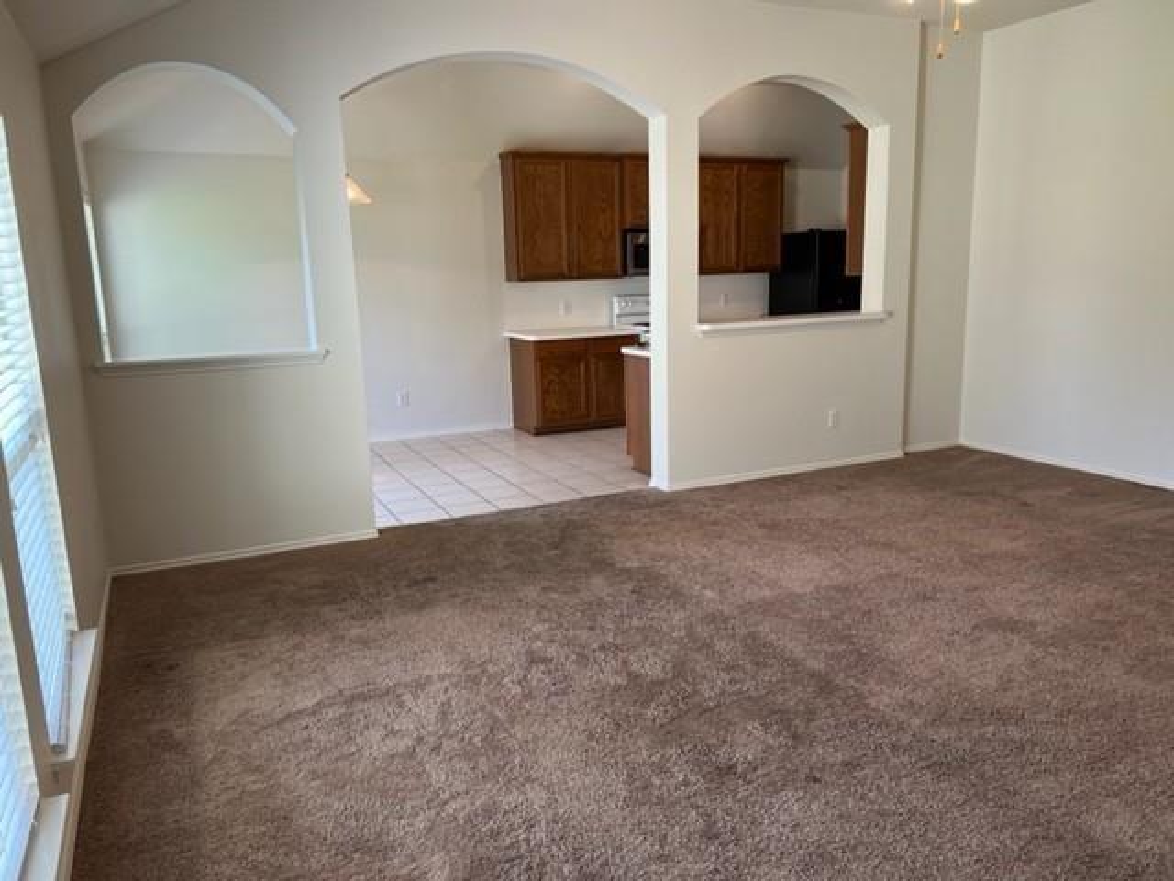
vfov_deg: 53.1
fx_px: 882
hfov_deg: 67.3
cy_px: 440
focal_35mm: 26
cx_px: 587
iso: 80
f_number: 1.5
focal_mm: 5.7
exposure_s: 1/120
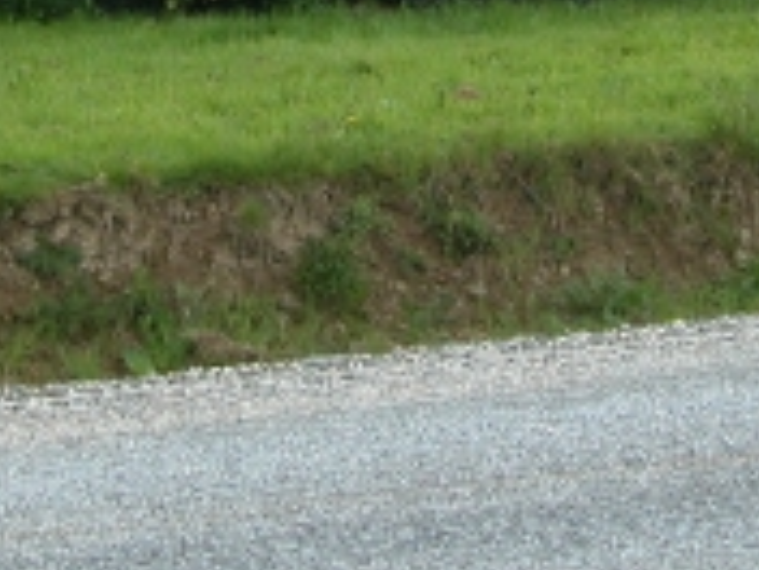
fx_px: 5262
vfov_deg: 6.1
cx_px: 414
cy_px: -479
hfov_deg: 8.2
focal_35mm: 240
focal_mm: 15.7
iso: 100
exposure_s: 1/129
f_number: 4
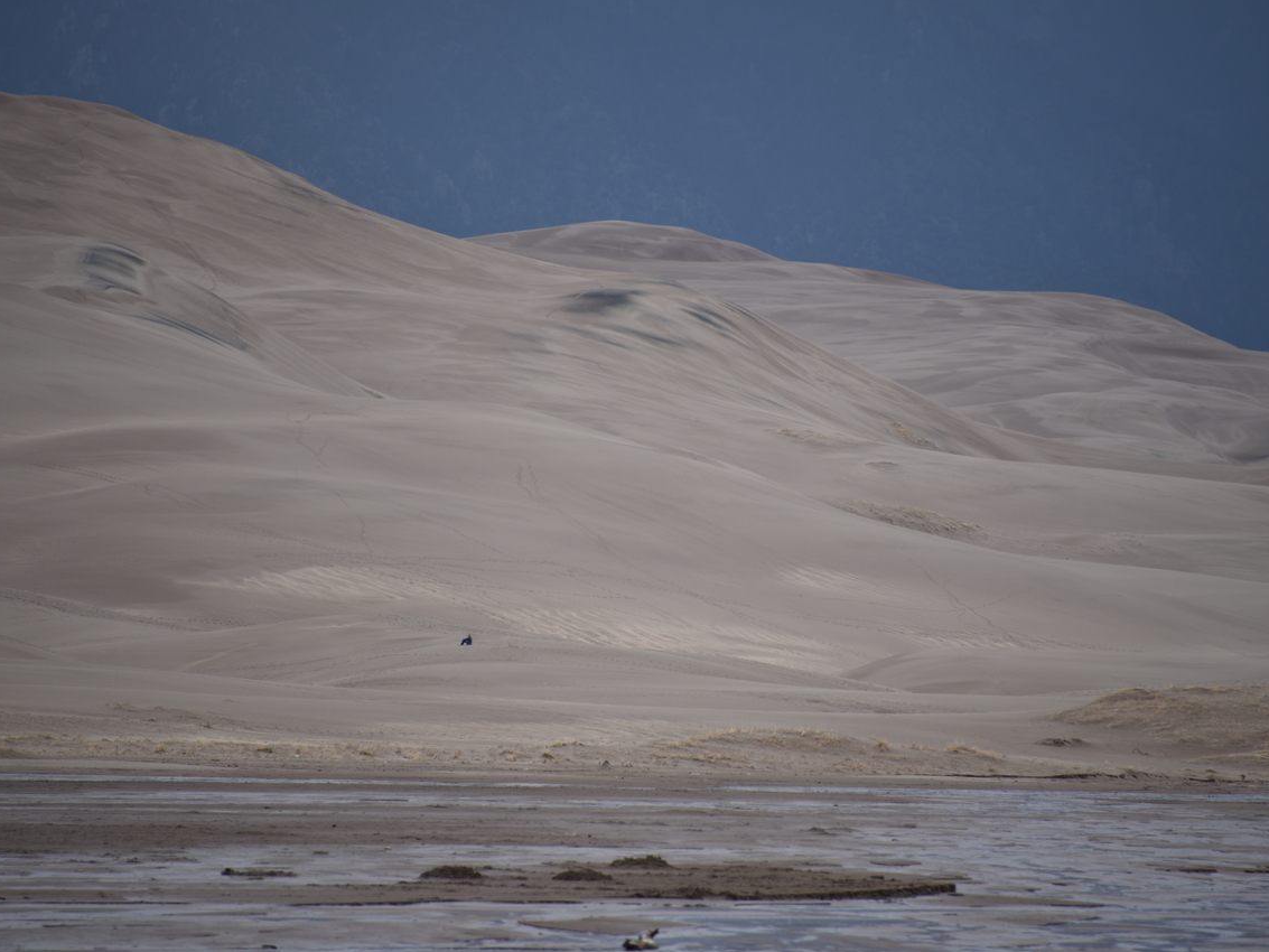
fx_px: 11952
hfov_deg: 6.1
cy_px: 476
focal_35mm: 326
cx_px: 670
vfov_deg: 4.6
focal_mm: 300
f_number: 5.6
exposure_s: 1/640
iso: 100
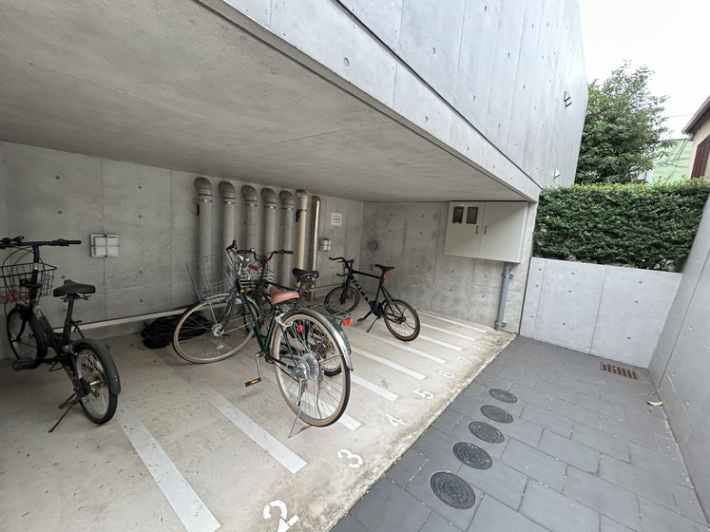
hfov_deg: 98.1
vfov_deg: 81.7
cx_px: 336
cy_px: 266
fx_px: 308
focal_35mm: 15
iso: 320
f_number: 2.4
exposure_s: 1/99
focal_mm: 1.54
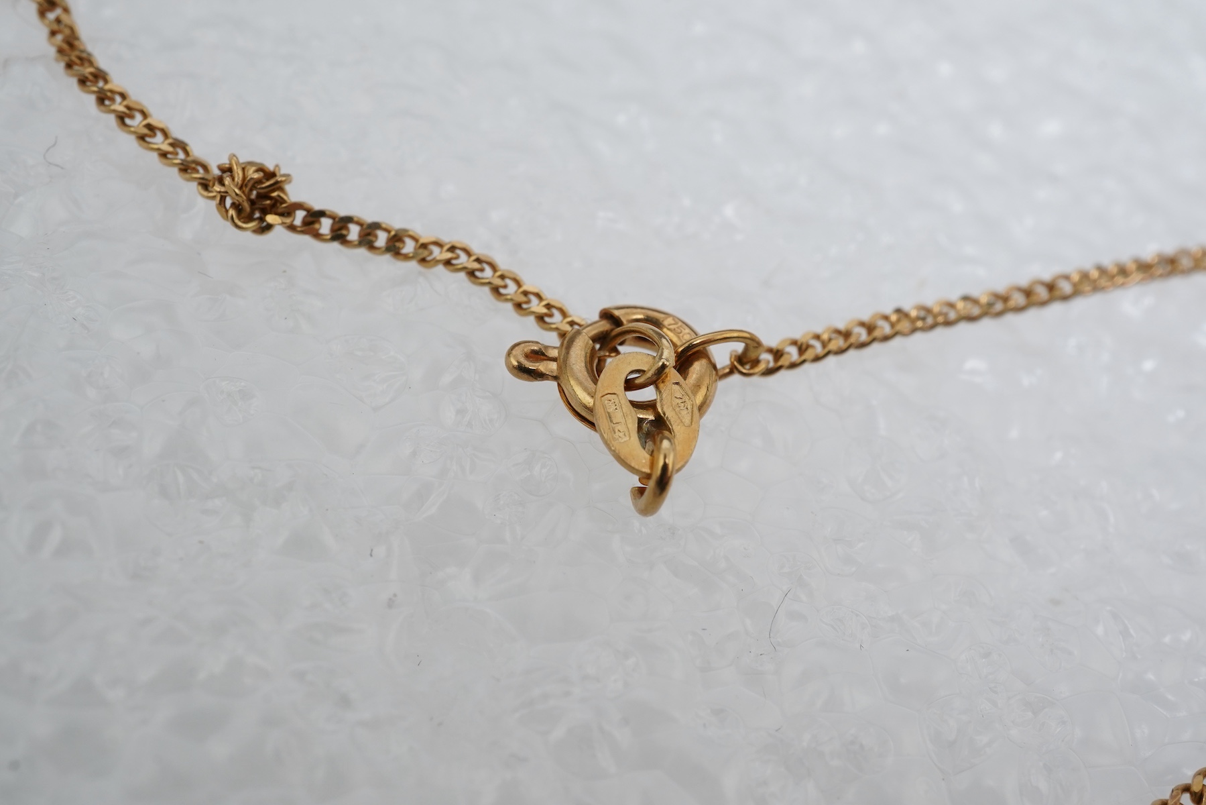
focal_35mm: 45
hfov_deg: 43.6
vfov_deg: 29.9
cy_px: 402
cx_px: 603
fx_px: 1508
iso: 640
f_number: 22
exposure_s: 1/125
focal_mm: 30
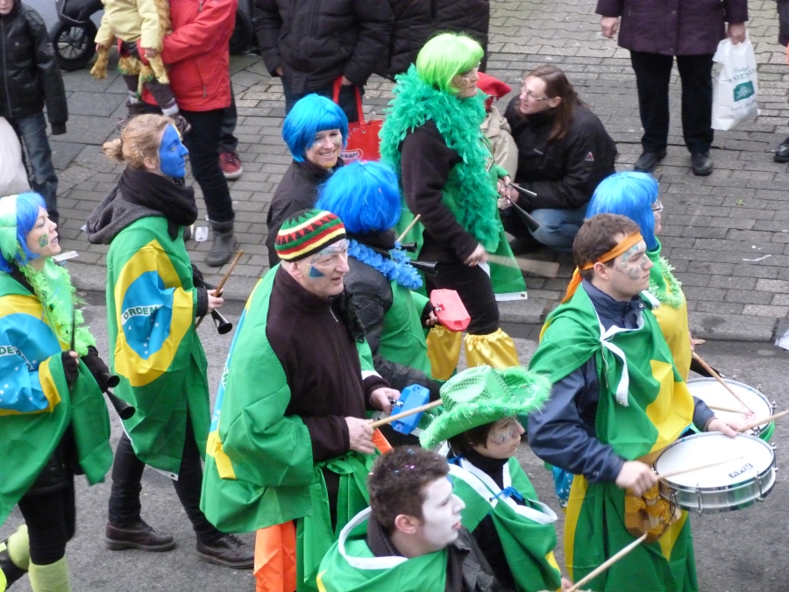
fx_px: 2963
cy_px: 296
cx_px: 394
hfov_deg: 15.2
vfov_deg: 11.4
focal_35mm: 130
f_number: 3.6
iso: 800
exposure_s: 1/60
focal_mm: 23.5
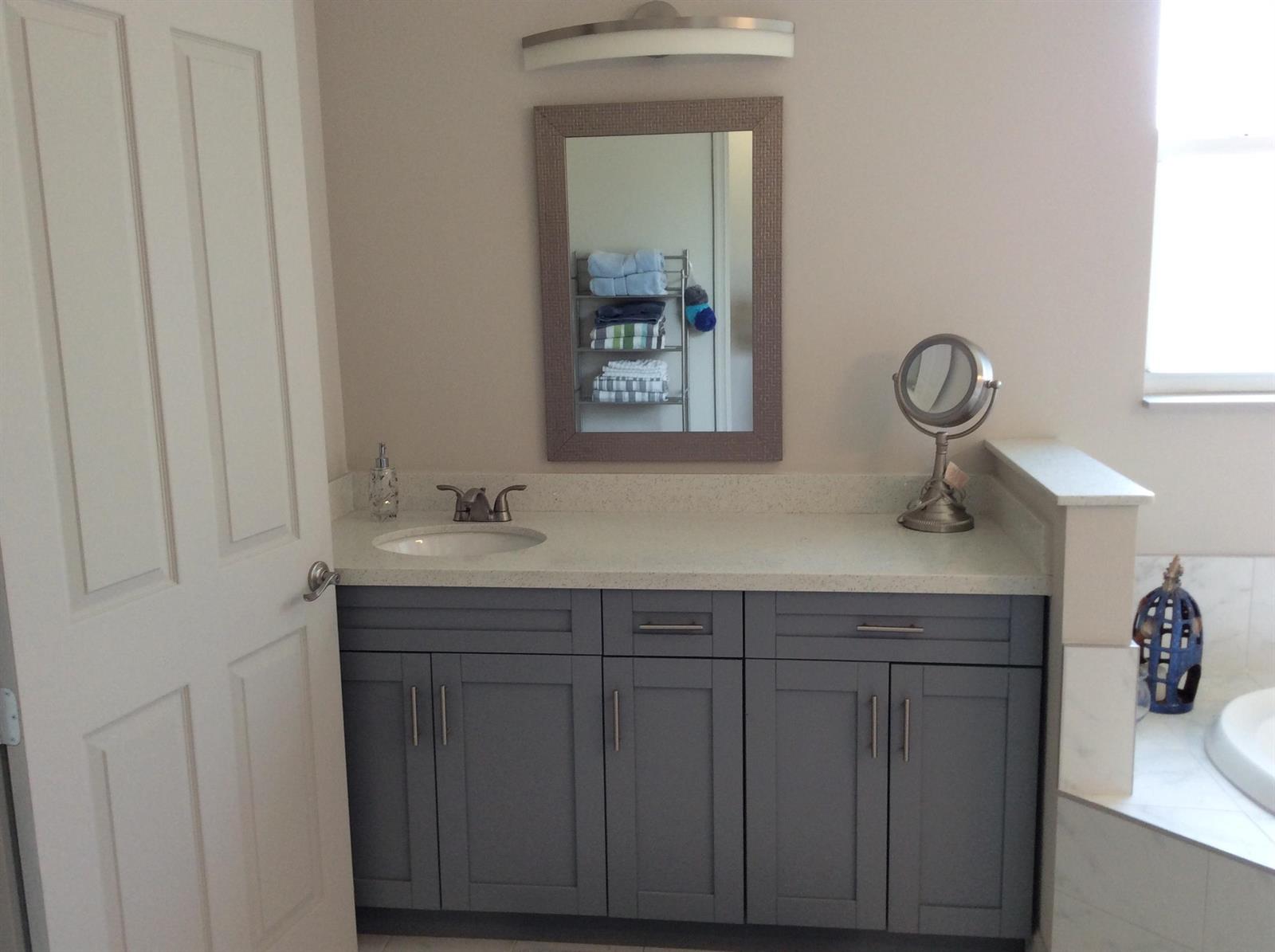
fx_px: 1177
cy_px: 476
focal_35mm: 32
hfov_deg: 56.9
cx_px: 638
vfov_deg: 44.1
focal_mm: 3.3
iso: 50
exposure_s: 1/24
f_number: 2.4
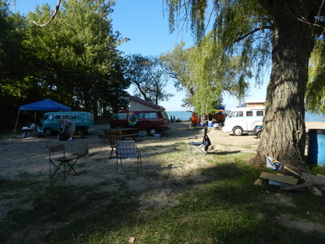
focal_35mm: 25
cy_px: 122
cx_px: 162
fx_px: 235
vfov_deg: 54.9
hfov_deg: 69.4
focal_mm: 4.5
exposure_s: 1/1000
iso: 160
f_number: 3.5
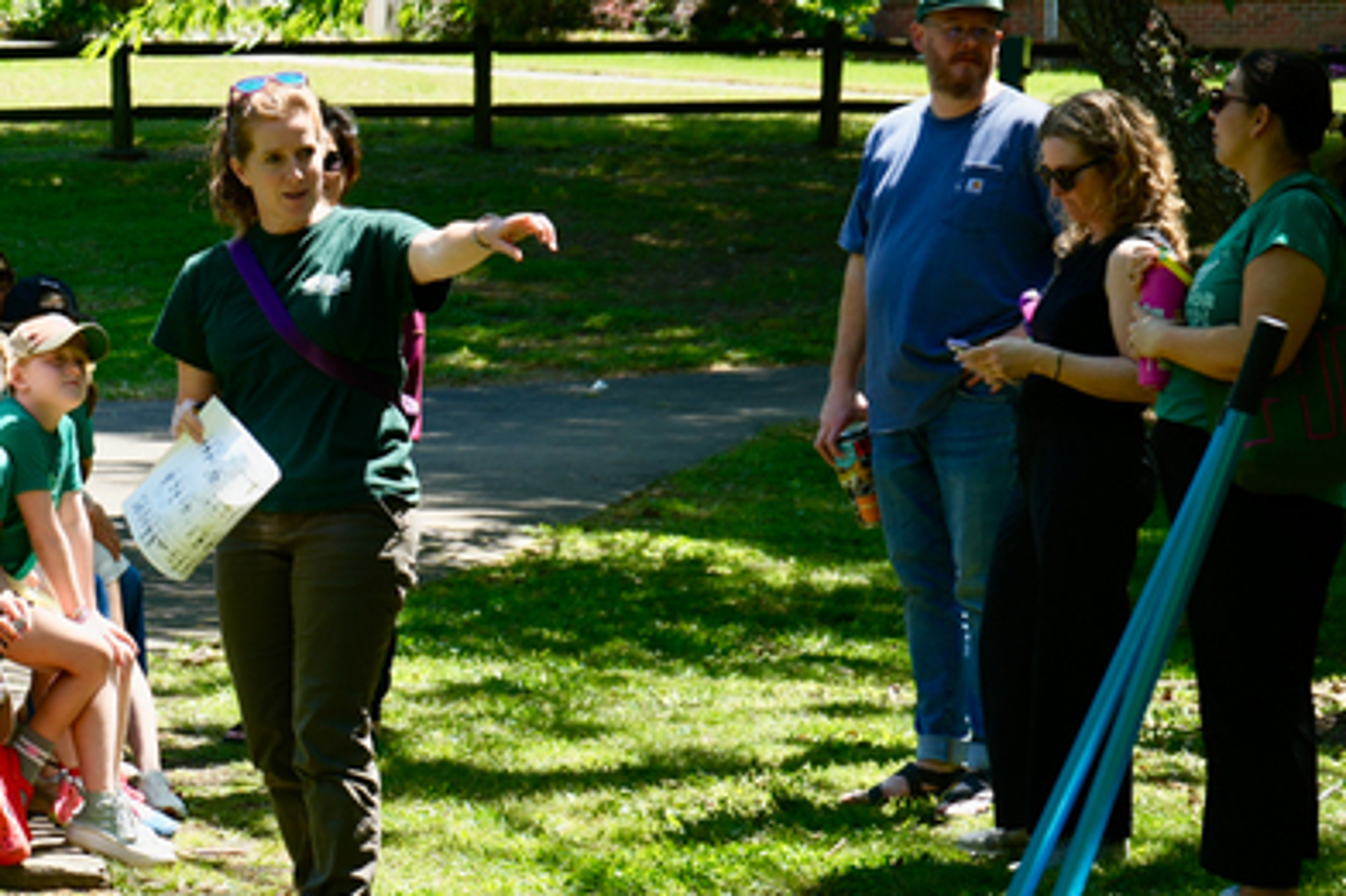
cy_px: 266
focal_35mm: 183
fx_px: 6839
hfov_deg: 11.0
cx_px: -343
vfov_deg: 7.5
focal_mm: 70
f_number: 6.3
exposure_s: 1/160
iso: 100
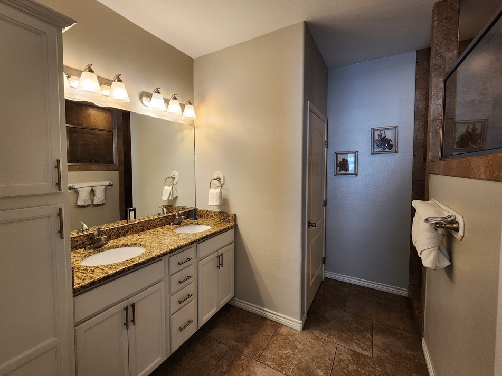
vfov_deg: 85.6
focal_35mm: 14
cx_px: 237
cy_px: 182
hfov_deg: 102.0
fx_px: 203
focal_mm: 2.2
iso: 125
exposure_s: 1/60
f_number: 2.2
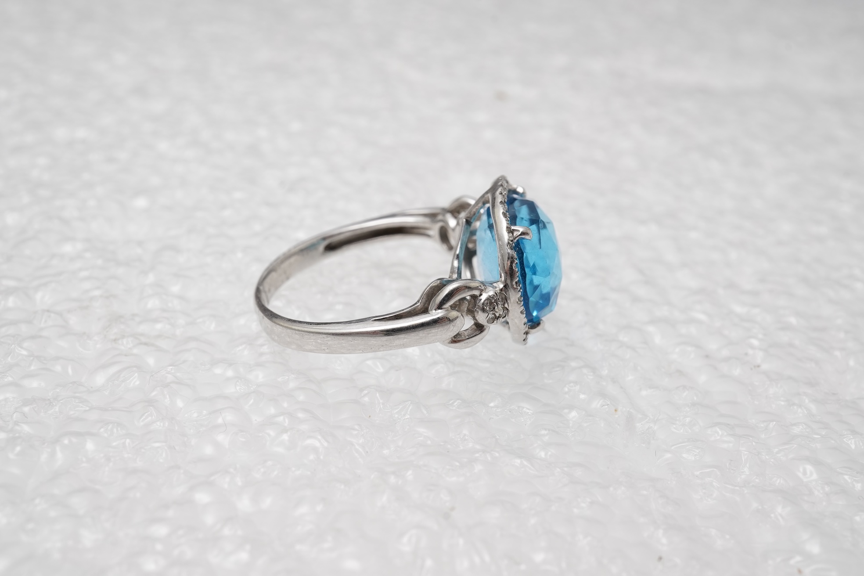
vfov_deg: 29.9
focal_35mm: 45
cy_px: 288
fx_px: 1080
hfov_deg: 43.6
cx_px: 432
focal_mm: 30
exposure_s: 1/125
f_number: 22
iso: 400
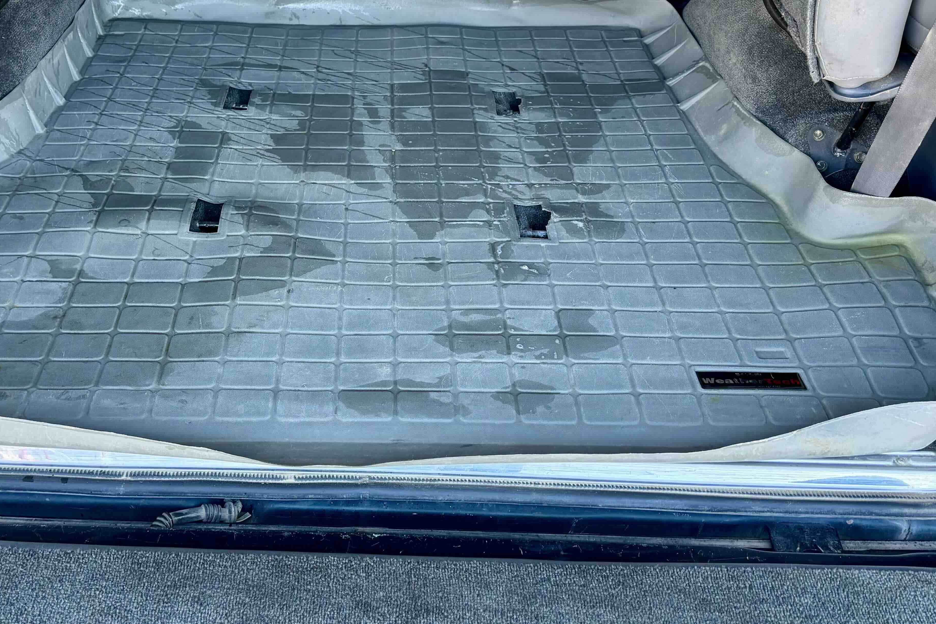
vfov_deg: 34.2
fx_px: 1014
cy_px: 270
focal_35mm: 39
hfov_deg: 49.3
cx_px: 377
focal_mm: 6.76
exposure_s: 1/121
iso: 125
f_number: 1.78
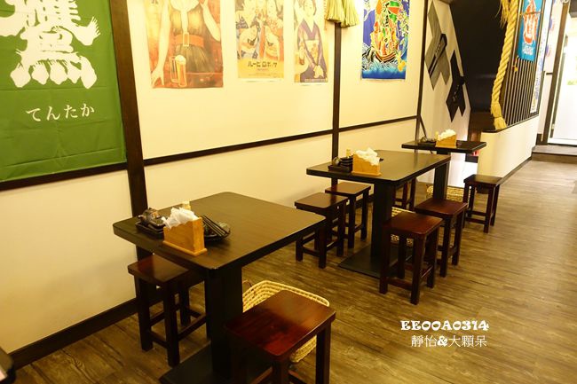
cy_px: 192
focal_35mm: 24
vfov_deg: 53.1
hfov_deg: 73.8
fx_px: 385
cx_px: 288
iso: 800
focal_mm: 8.8
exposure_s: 1/13
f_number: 1.8
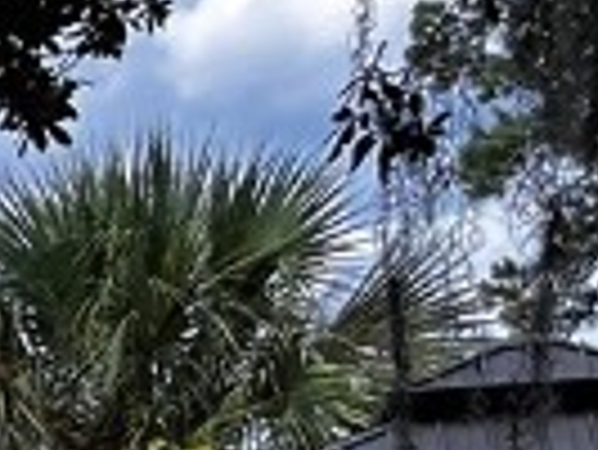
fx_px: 3458
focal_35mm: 200
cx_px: -1623
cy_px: 1134
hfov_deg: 7.6
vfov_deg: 7.0
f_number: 1.6
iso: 50
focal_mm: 5.1
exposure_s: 1/1086
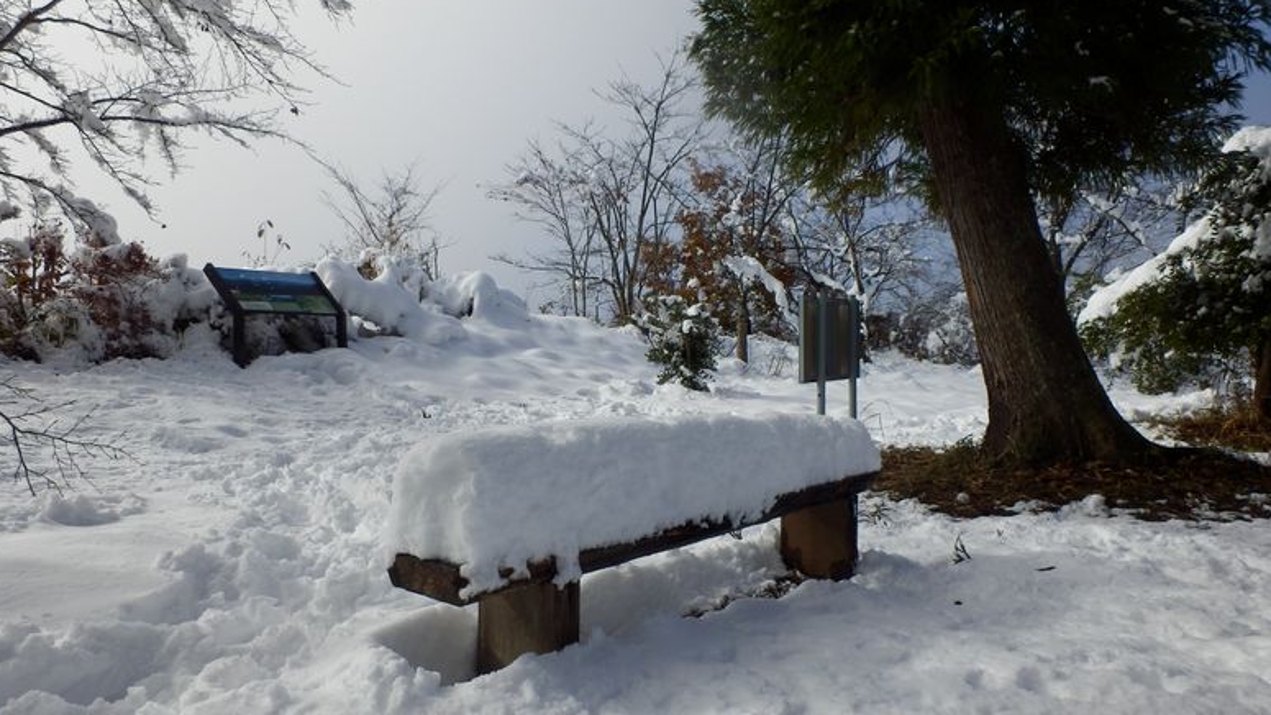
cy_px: 394
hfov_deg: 69.8
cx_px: 618
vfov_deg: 42.8
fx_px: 910
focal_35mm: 27
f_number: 7.9
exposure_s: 1/320
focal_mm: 4.2
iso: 80
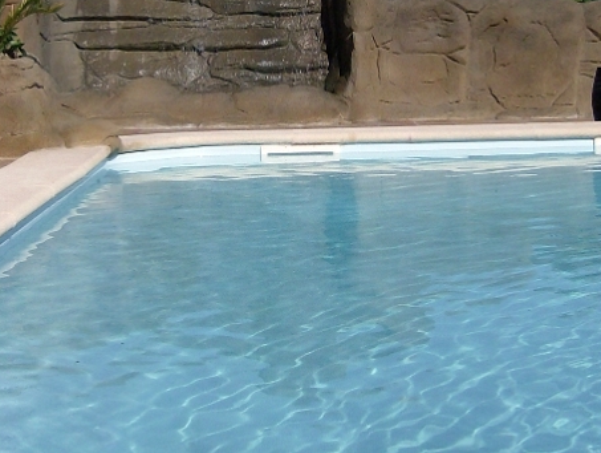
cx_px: 309
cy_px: 76
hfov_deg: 20.6
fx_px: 1652
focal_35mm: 95
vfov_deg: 15.5
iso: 100
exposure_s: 1/1898
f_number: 4.7
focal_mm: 6
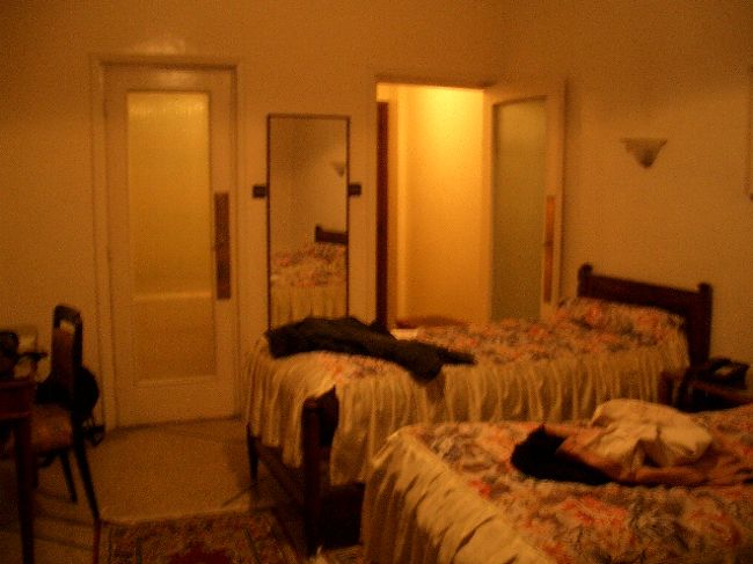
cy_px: 282
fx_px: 761
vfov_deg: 40.7
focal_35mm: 35
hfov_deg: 52.6
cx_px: 376
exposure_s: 1/8
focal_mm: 5.8
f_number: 2.6
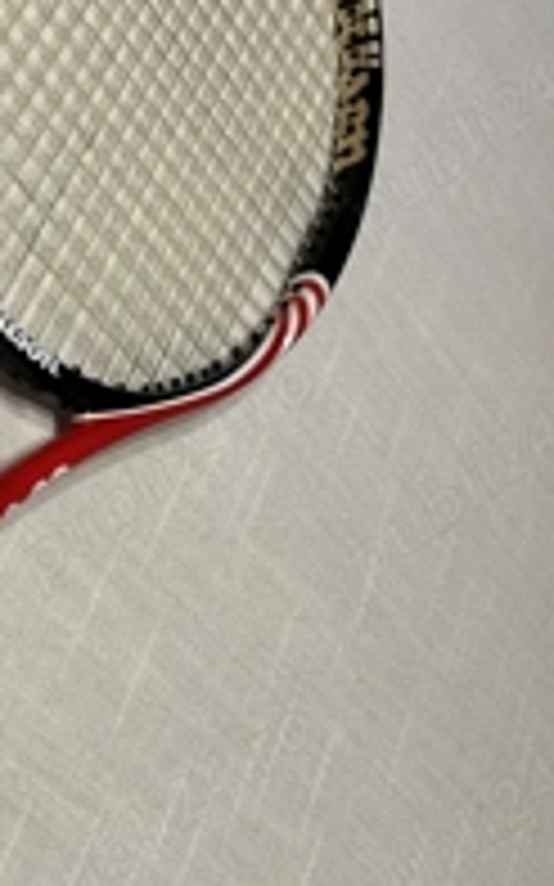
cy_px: 540
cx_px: -23
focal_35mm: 56
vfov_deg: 36.1
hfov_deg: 22.1
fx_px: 1354
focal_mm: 5.1
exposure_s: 1/100
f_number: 1.6
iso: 80
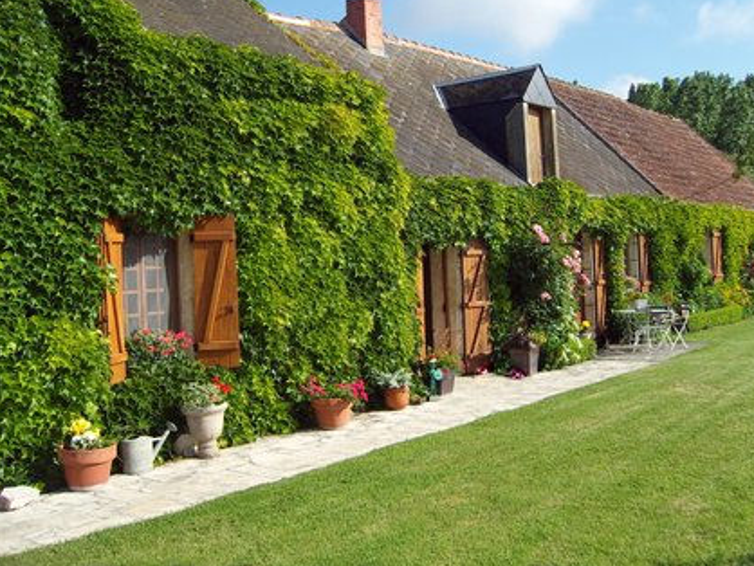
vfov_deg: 36.8
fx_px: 850
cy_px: 247
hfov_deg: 47.8
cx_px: 397
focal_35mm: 39
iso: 100
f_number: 7
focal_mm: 7.3
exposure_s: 1/200
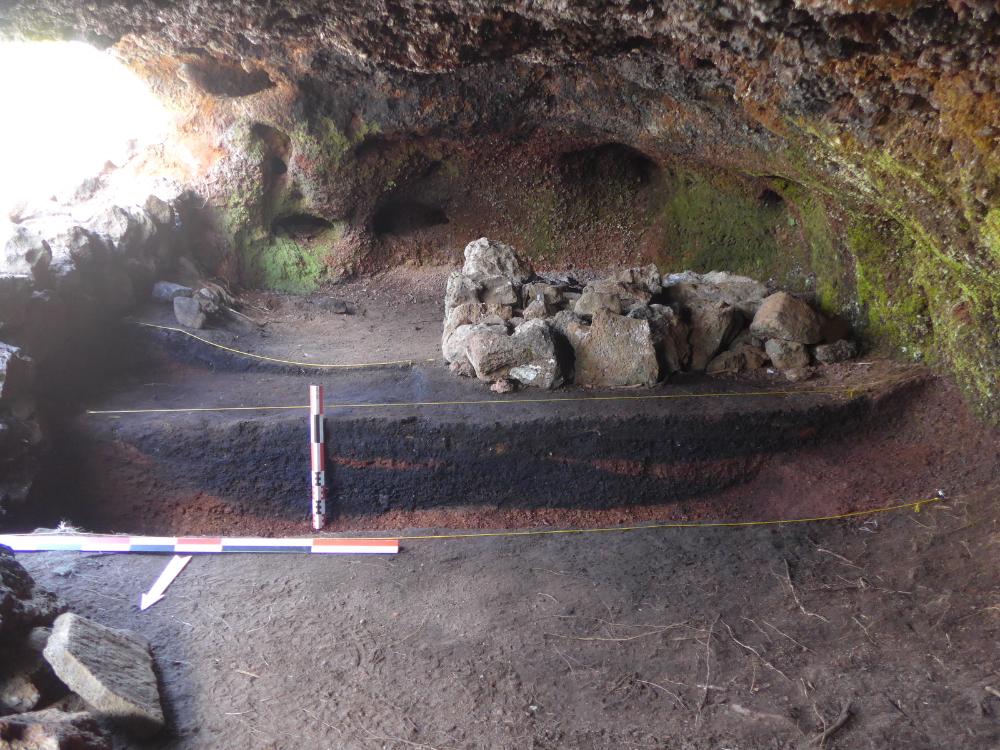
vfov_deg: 48.2
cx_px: 500
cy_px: 375
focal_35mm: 29
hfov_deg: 61.7
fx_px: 838
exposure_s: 1/30
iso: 400
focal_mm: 6
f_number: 2
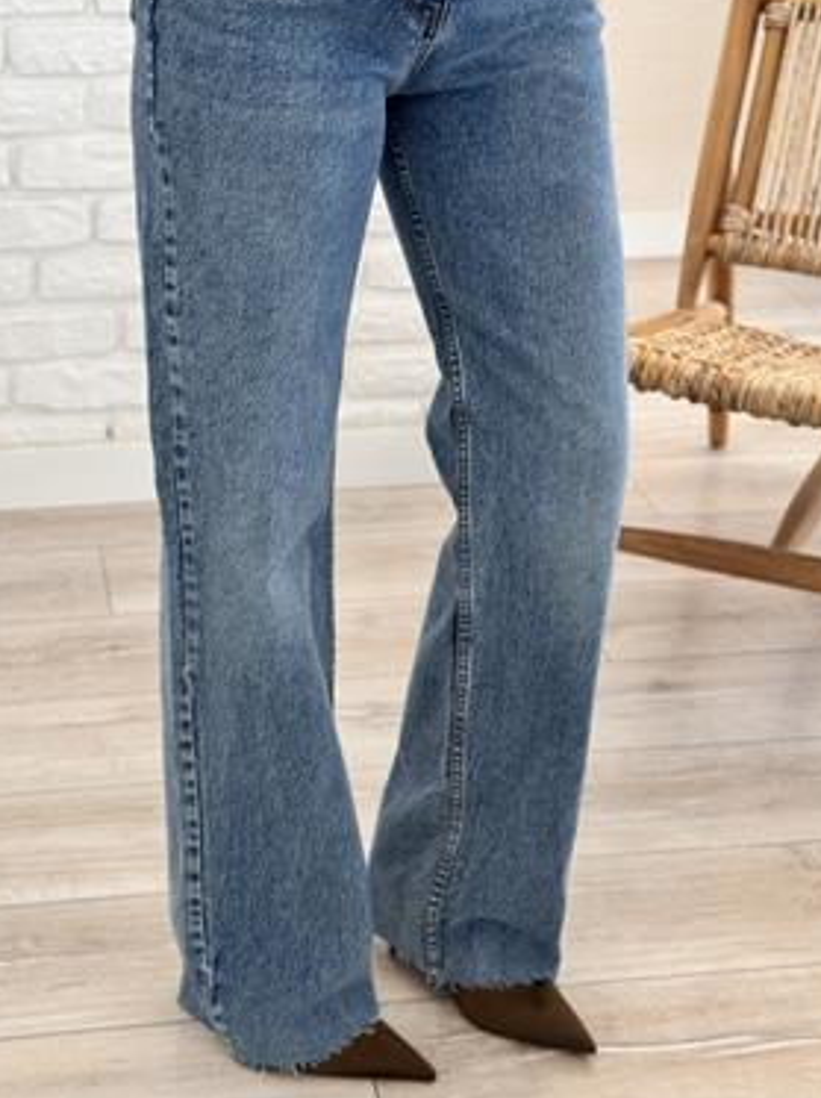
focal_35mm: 67
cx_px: 350
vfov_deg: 28.9
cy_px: 415
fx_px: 2122
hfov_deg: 21.9
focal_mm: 6.76
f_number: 1.78
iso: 100
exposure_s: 1/90
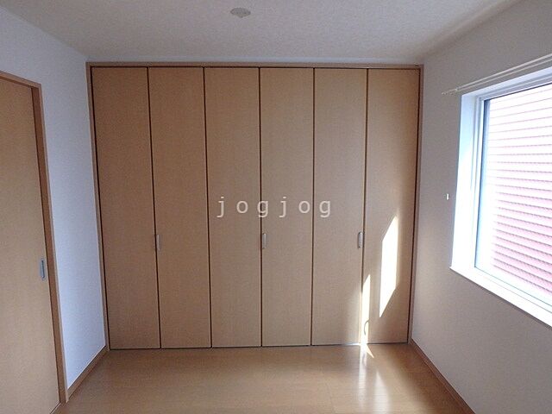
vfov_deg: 63.4
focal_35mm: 21
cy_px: 207
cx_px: 276
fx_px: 335
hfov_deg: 79.0
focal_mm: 3.7
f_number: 3.5
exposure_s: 1/30
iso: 500
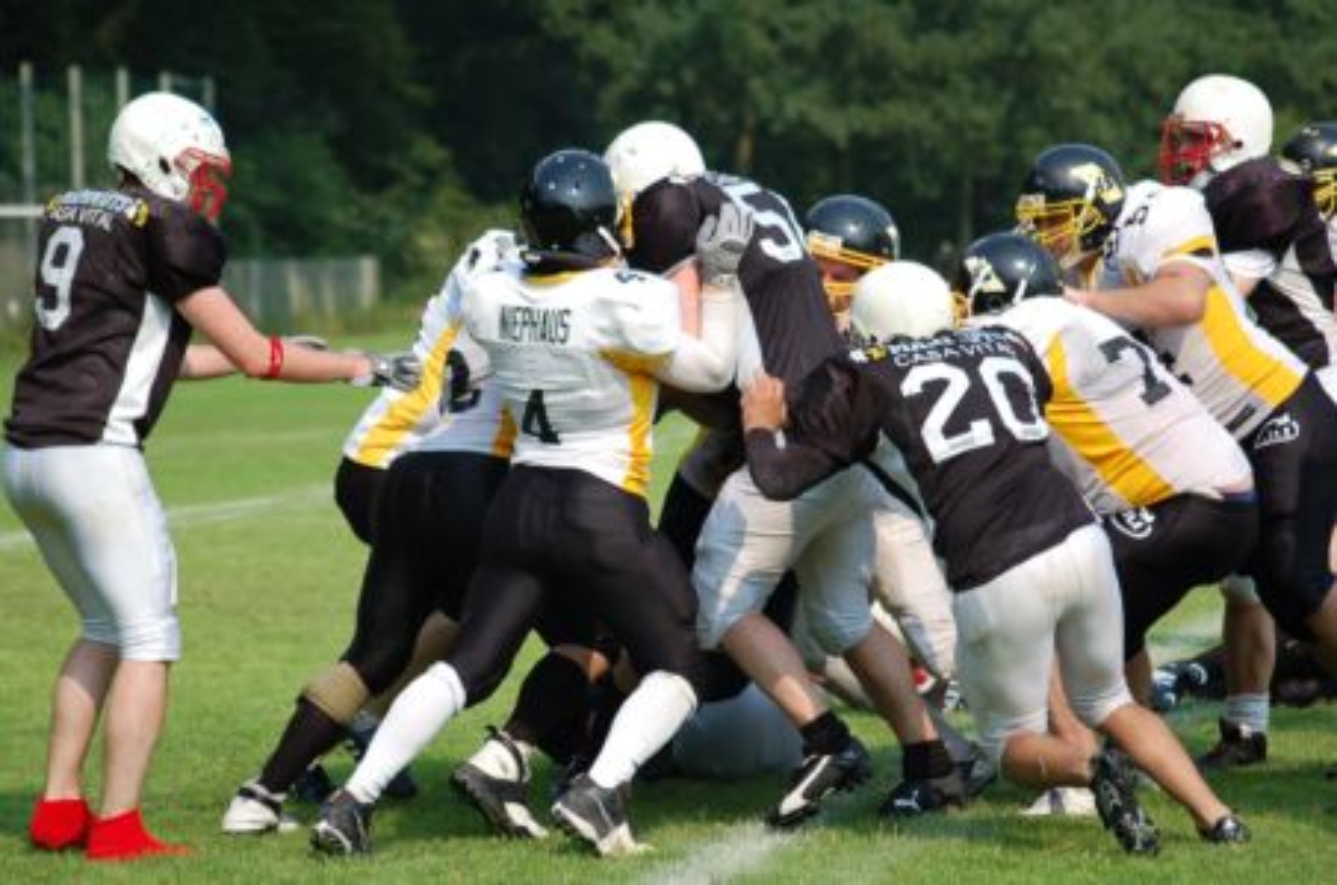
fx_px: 6671
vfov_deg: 7.6
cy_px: 442
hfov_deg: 11.4
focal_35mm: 180
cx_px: 668
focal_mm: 120
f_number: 4.5
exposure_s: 1/1000
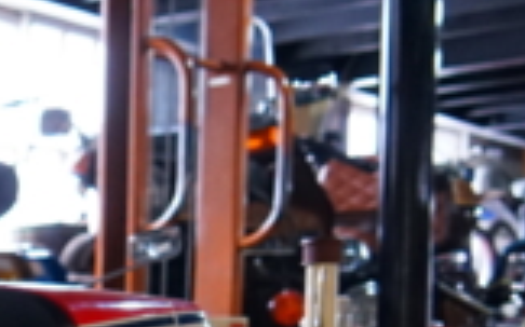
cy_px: 651
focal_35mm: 121
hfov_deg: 14.8
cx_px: -457
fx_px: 1730
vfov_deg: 10.0
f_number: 4
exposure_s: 1/60
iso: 2000
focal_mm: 24
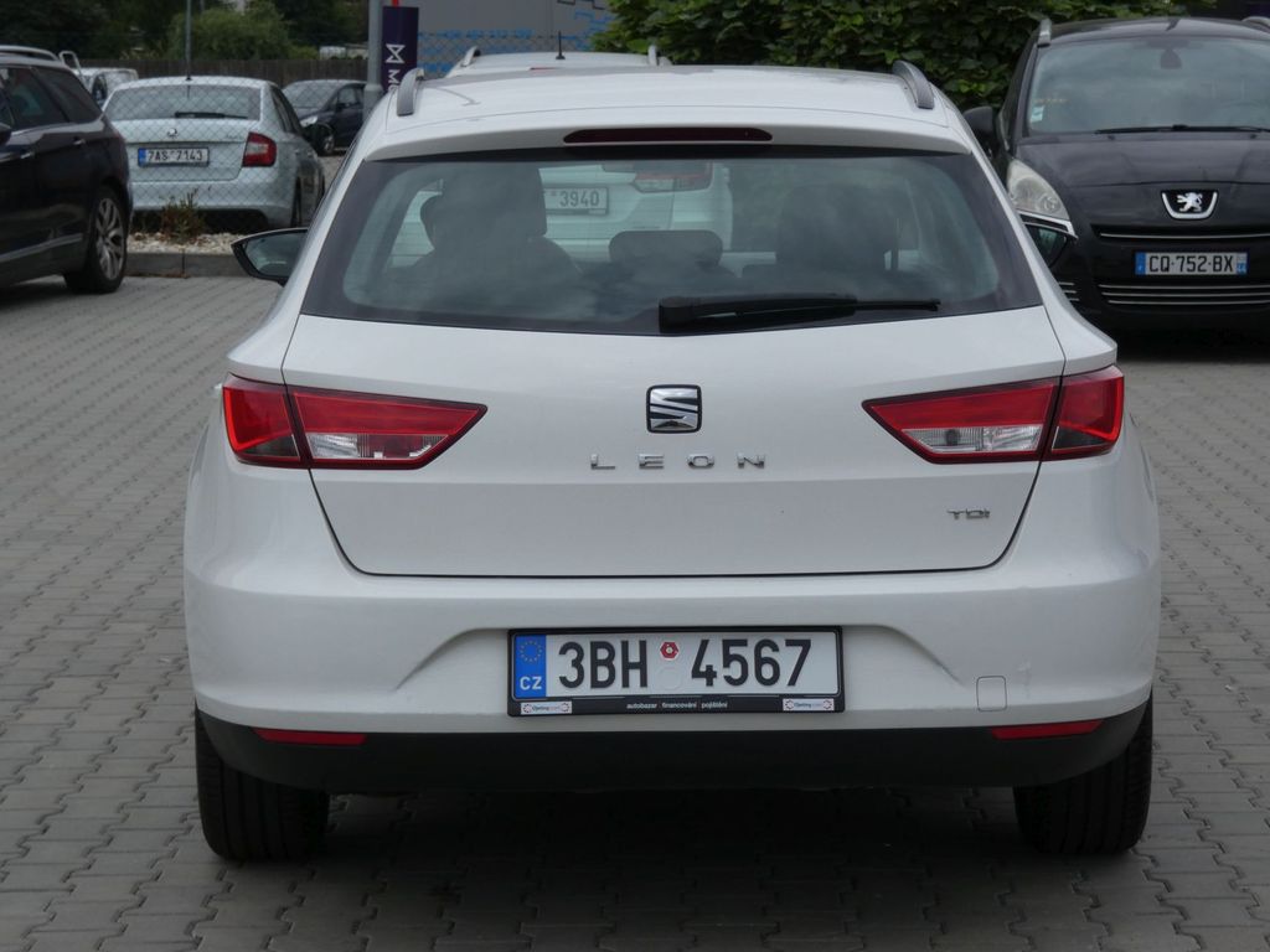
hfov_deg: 20.7
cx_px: 635
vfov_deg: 15.6
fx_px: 3485
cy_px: 476
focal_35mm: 95
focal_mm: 17.1
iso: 80
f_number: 4.8
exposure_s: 1/400
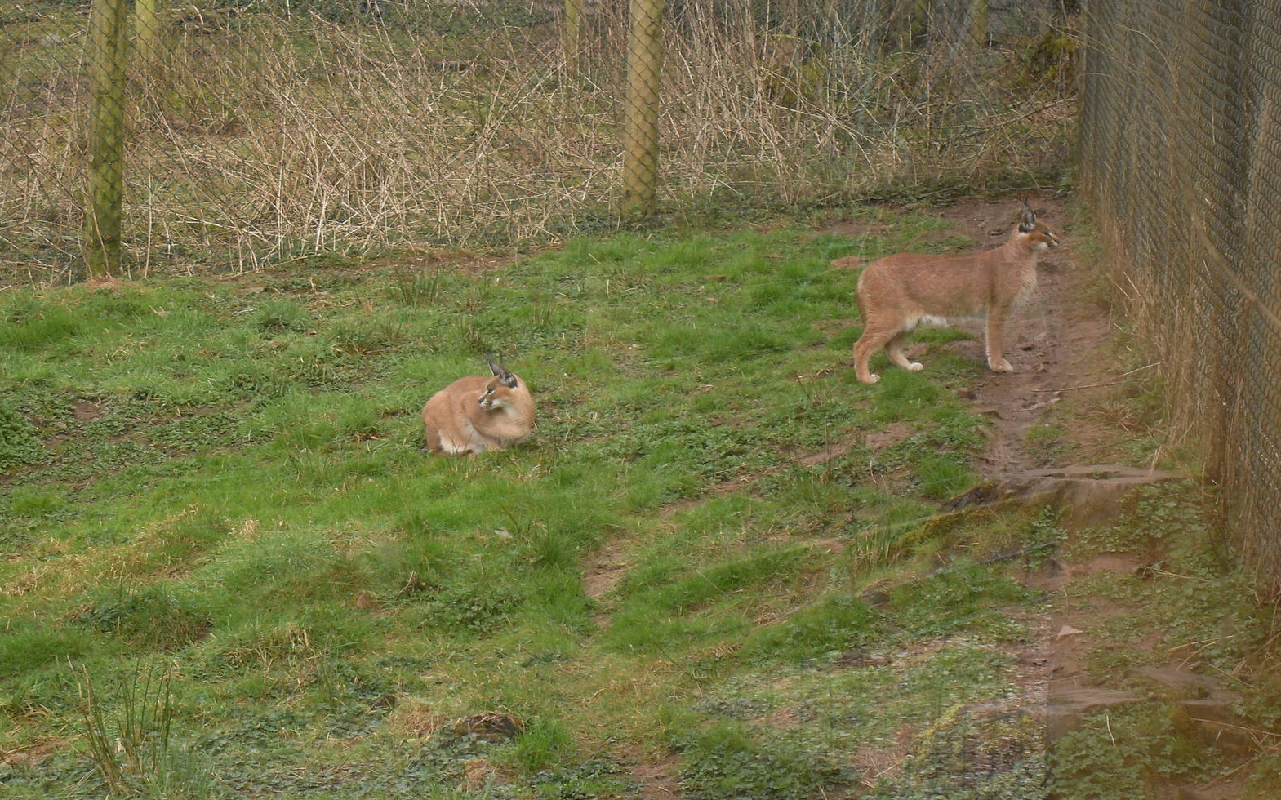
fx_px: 4189
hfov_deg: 17.4
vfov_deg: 10.9
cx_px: 631
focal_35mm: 120
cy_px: 350
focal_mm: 18.1
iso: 100
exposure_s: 1/90
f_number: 5.2
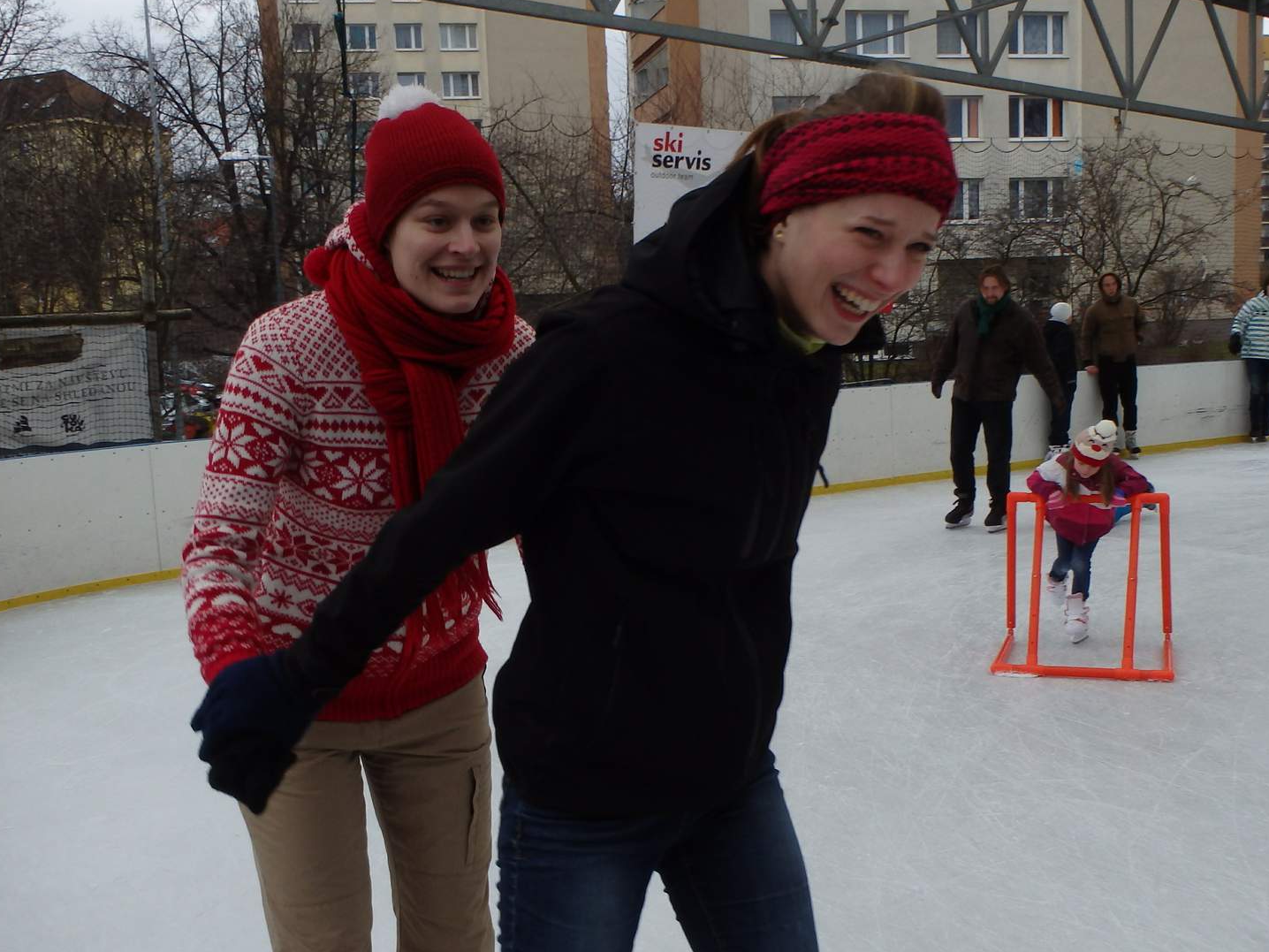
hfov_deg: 47.9
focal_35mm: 39
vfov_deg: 36.7
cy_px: 569
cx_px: 622
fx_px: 1430
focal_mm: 5
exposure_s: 1/320
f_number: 3.9
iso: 125
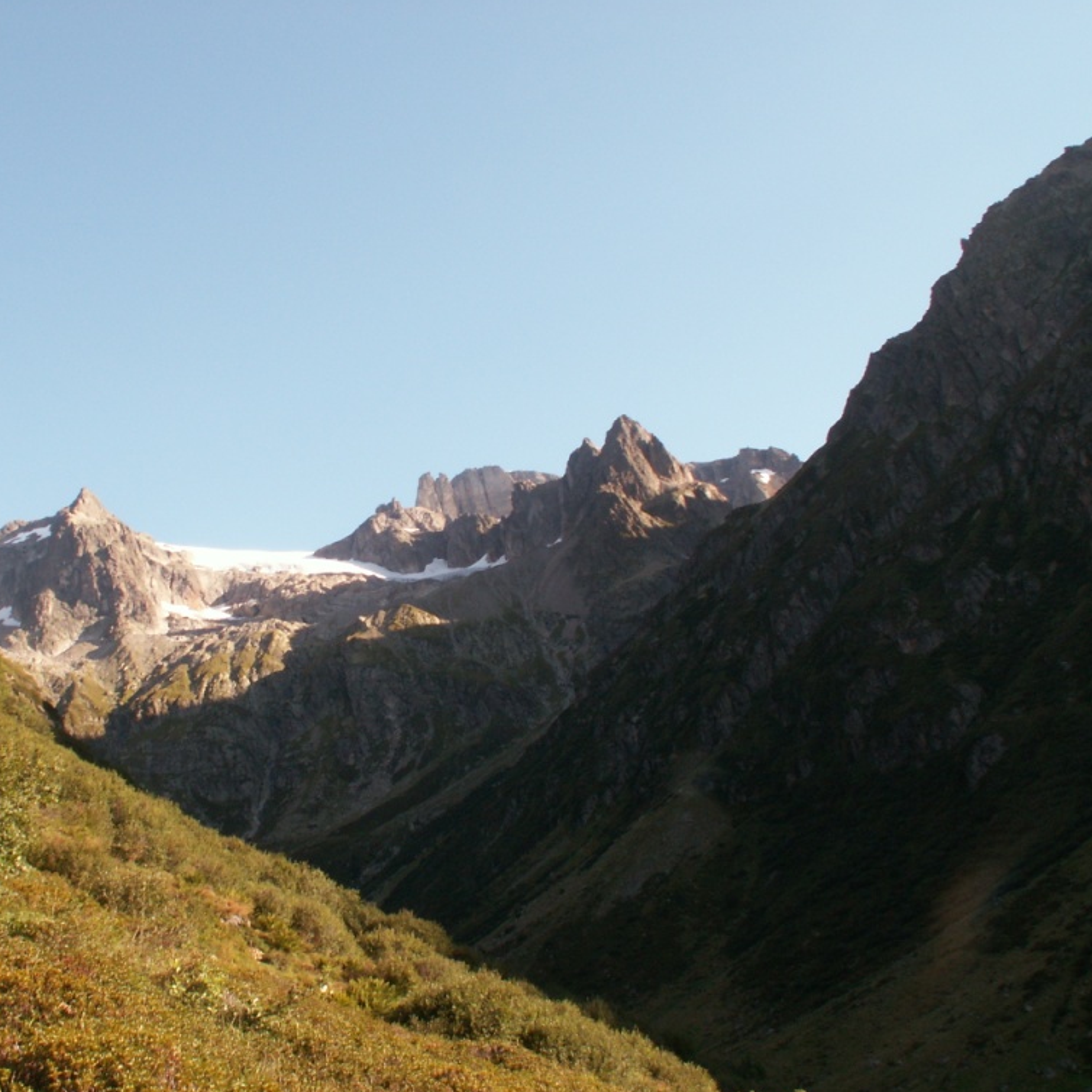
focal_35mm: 42
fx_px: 1499
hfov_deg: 39.7
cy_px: 553
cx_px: 407
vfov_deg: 40.0
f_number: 8
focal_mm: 5.86
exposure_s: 1/50
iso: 50
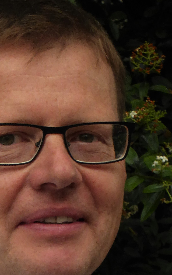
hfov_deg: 3.4
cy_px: 198
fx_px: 2939
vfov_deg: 5.4
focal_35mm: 392
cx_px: 35
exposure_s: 1/80
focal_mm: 41.4
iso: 160
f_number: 5.6
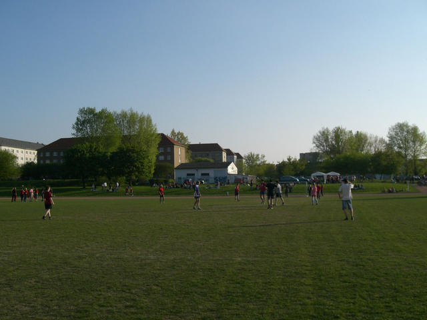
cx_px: 214
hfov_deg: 49.0
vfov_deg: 37.7
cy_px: 160
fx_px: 469
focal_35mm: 38
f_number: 4.4
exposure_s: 1/640
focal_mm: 6.3
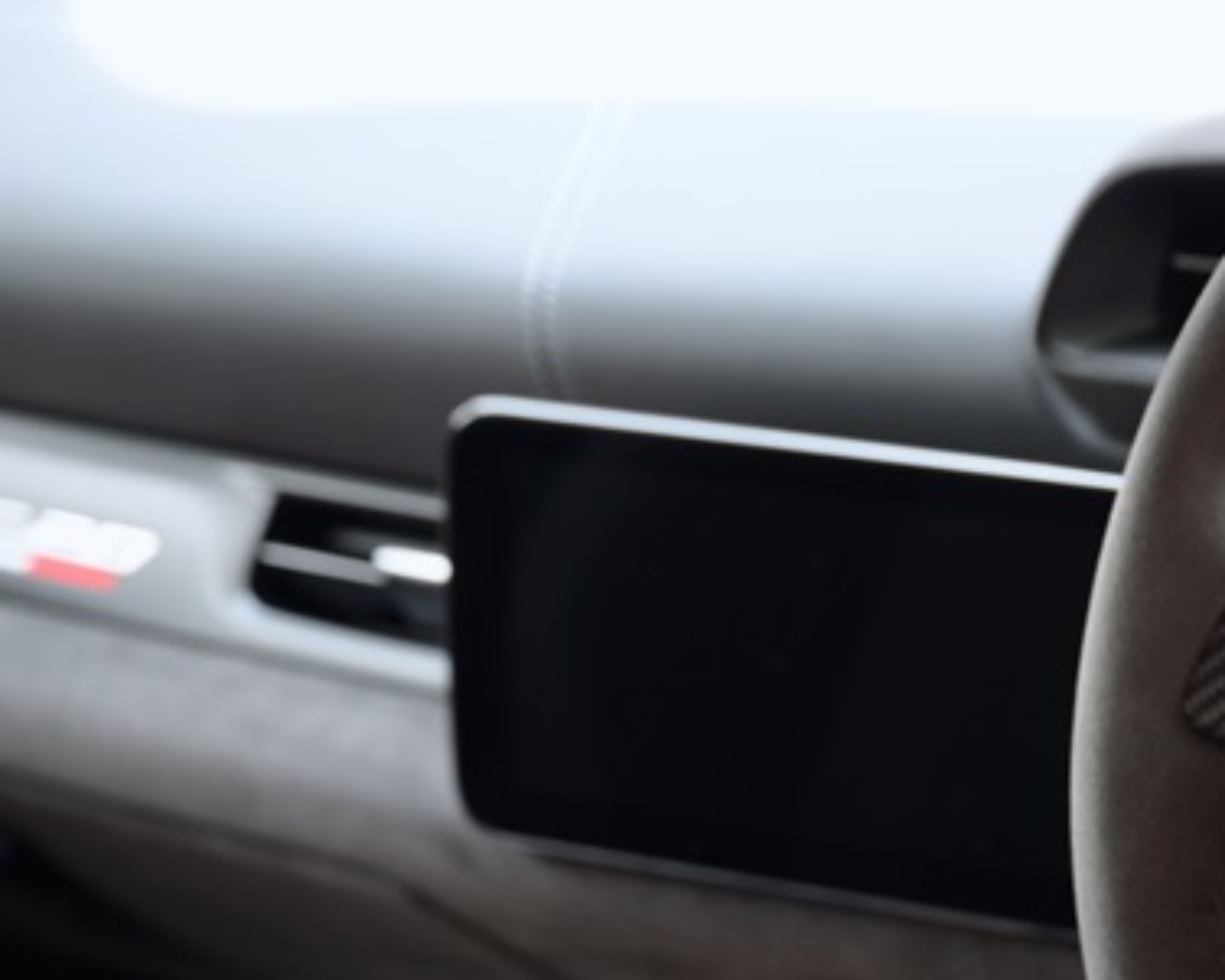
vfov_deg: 9.6
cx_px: 1342
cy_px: 845
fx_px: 5839
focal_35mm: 161
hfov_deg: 11.8
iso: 200
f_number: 4
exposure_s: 1/60
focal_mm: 63
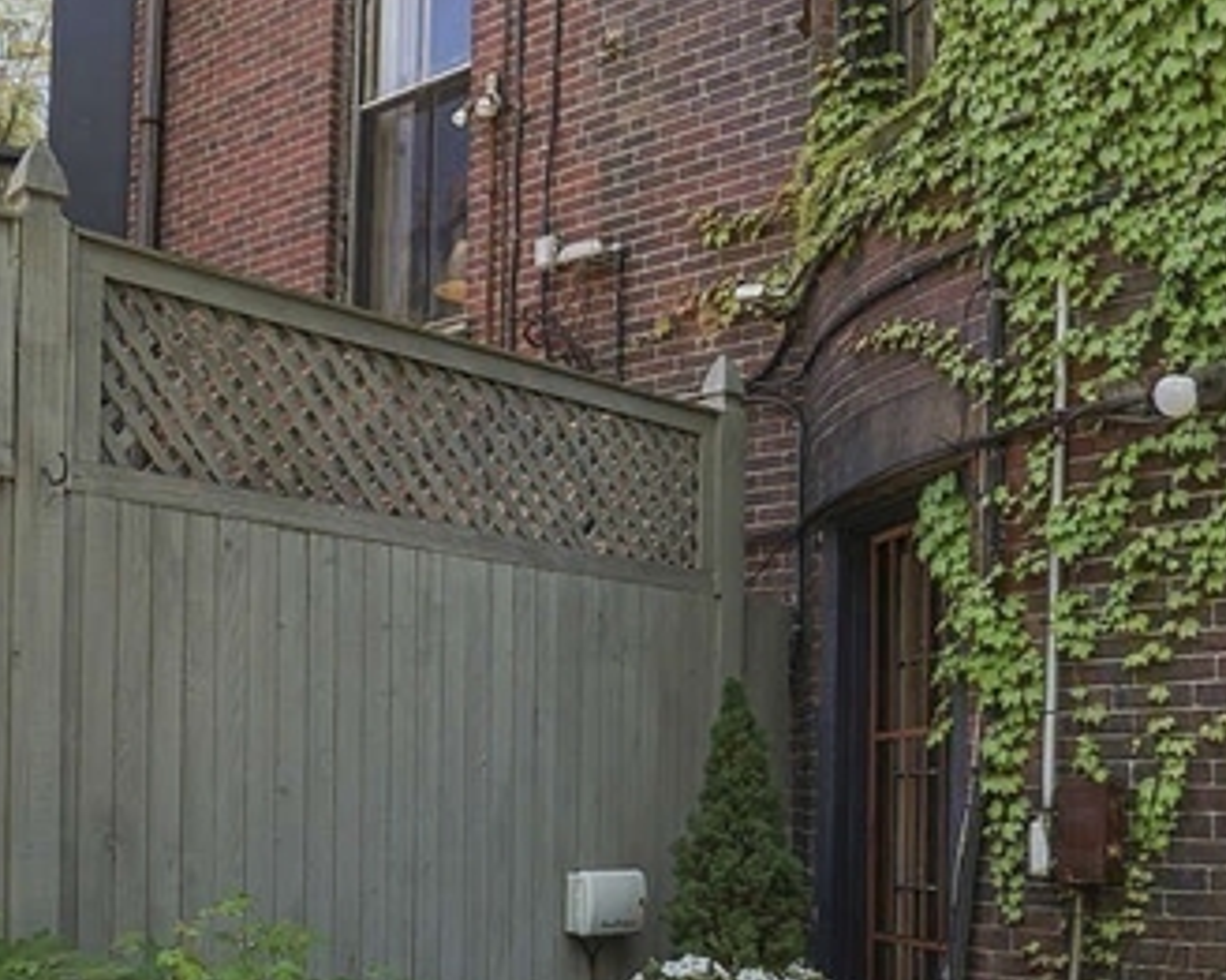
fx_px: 1596
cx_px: 721
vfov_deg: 32.9
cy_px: 817
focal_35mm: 44
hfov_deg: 41.9
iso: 160
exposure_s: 1/60
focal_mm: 10
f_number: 9
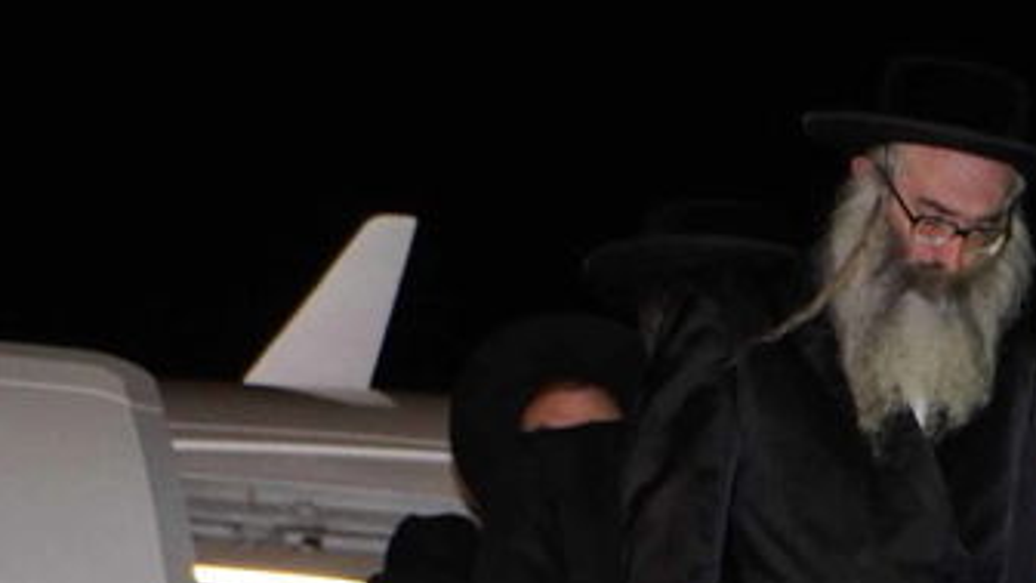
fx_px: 7802
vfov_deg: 4.2
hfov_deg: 7.4
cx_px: 1909
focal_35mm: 284
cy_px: 1232
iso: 3200
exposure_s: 1/80
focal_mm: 65
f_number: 4
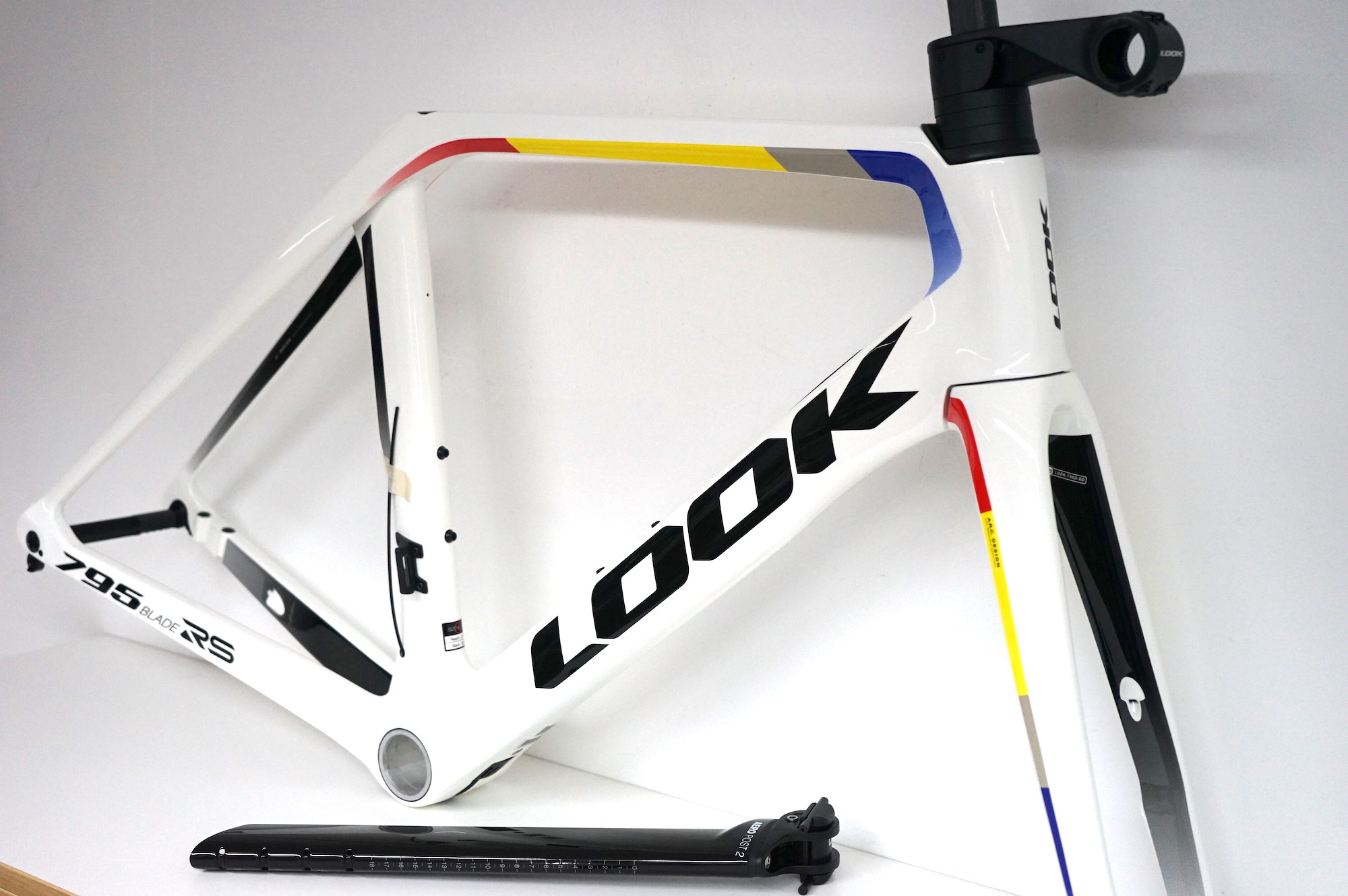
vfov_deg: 28.0
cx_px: 674
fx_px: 1796
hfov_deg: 41.1
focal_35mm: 48
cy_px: 448
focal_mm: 48
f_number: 4.5
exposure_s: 1/160
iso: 1600
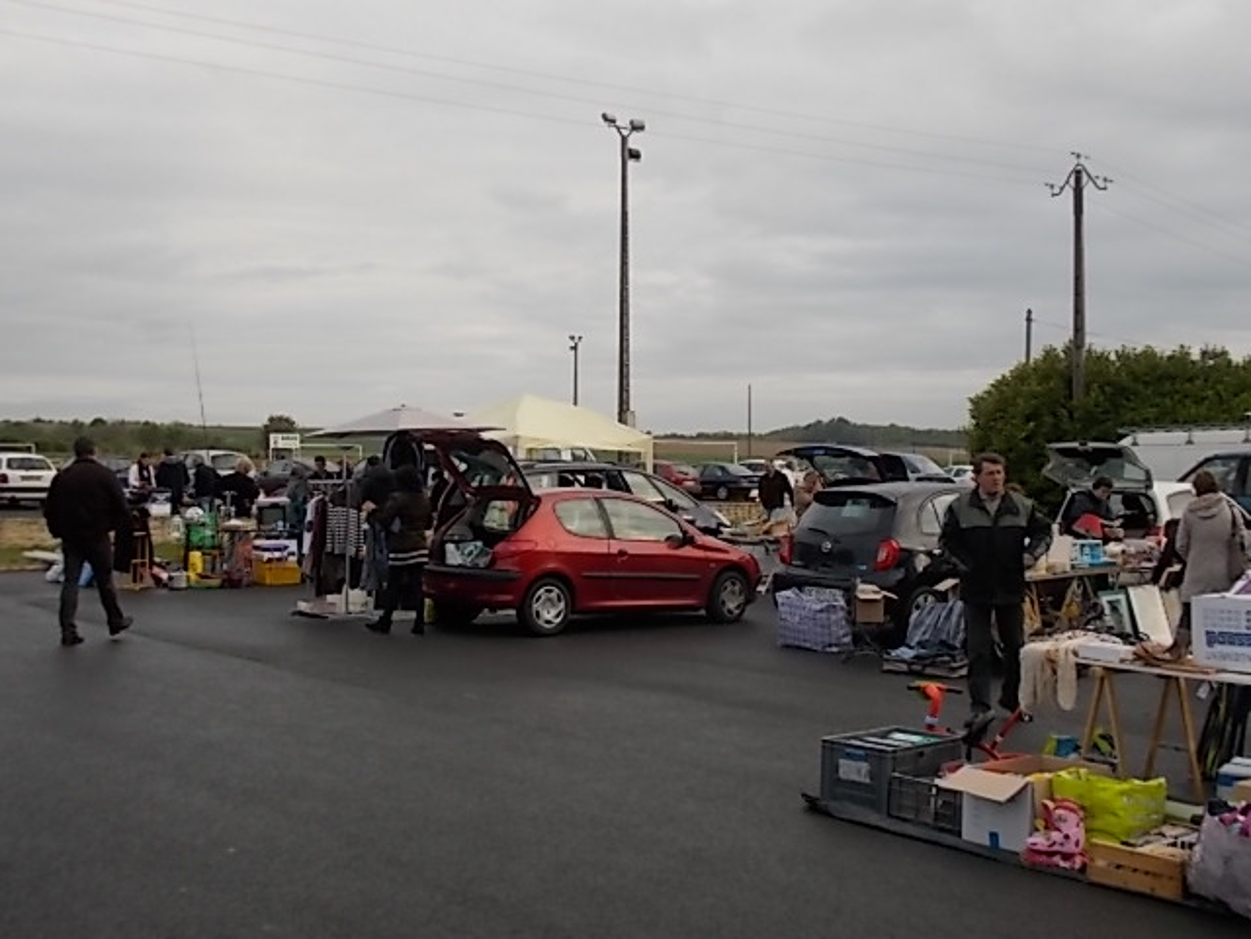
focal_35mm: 41
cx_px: 626
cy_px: 470
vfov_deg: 35.1
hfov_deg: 45.8
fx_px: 1482
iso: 80
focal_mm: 7.3
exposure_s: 1/320
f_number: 3.6
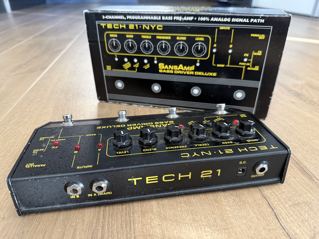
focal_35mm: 24
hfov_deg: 71.6
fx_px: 221
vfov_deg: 56.8
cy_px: 120
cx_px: 160
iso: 320
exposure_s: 1/60
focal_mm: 6.76
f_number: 1.78
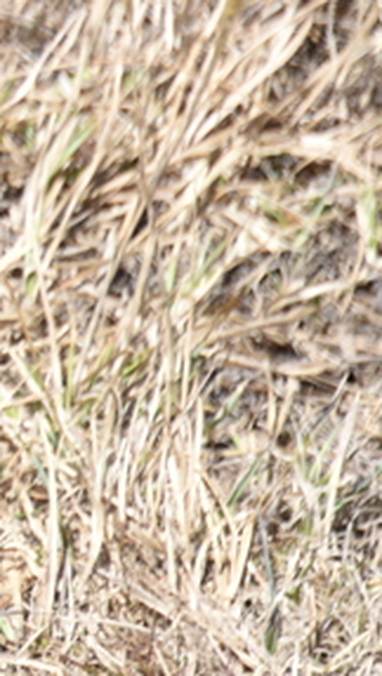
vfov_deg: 1.5
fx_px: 25144
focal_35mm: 1400
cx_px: -1111
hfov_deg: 0.9
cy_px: -99
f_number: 5.6
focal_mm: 300
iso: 250
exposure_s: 1/640
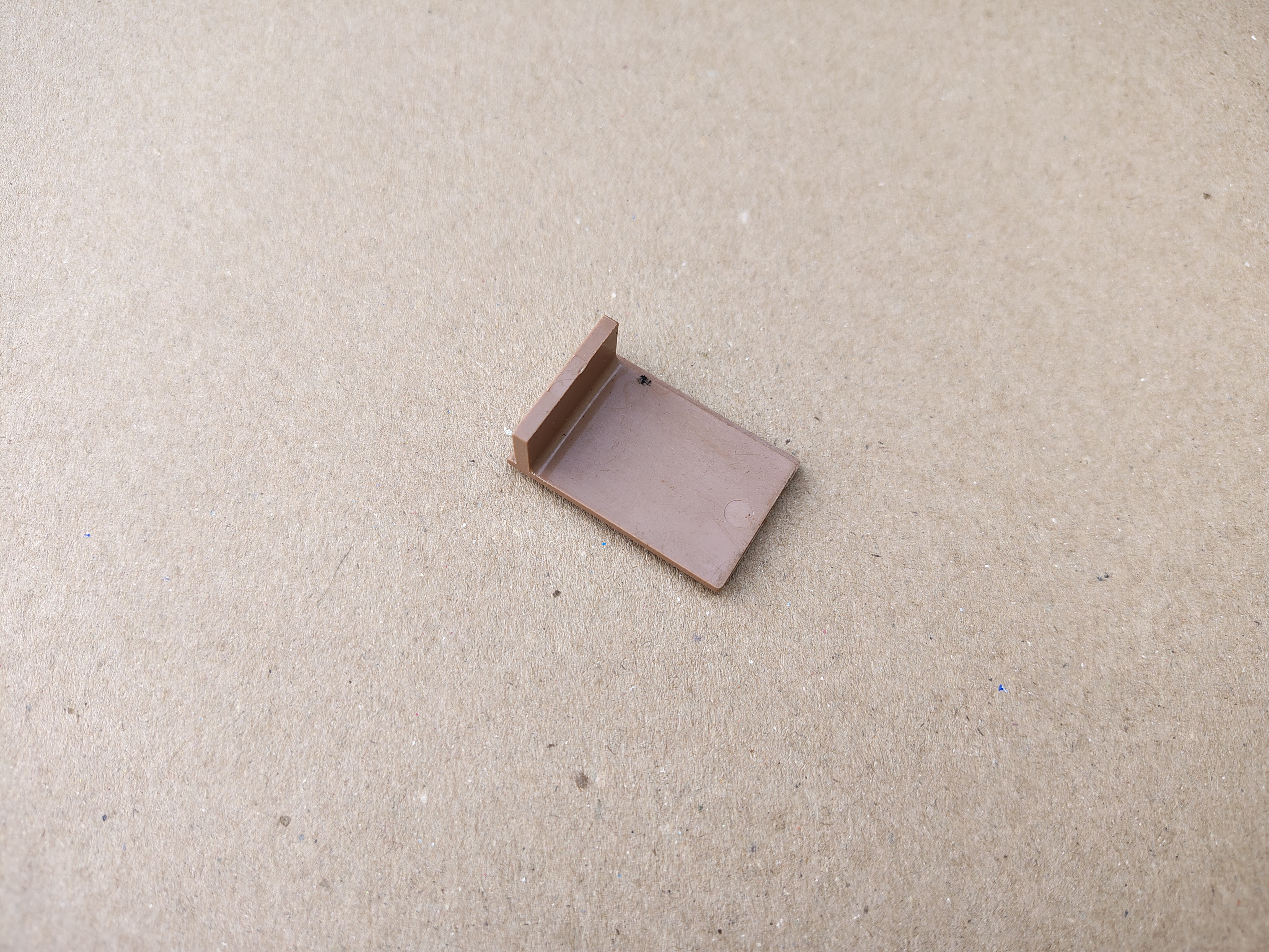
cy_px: 476
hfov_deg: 71.6
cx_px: 634
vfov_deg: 56.8
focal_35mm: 24
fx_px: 880
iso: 100
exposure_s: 1/404
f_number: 1.8
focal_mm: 5.56
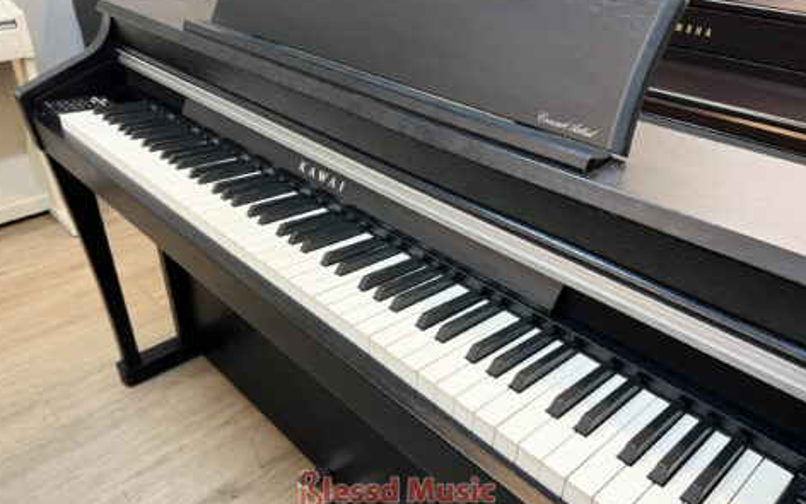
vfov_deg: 44.4
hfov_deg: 66.5
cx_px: 398
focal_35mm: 28
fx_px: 615
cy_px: 284
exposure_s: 1/50
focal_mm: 5.7
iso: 80
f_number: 1.5
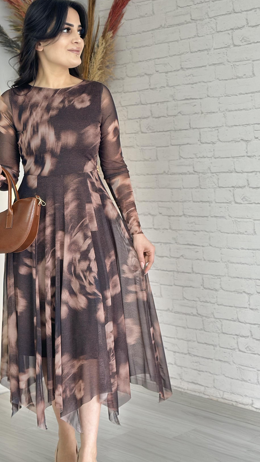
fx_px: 797
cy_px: 256
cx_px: 74
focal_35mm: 65
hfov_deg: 18.4
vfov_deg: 32.3
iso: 125
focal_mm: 6.86
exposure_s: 1/100
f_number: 1.78
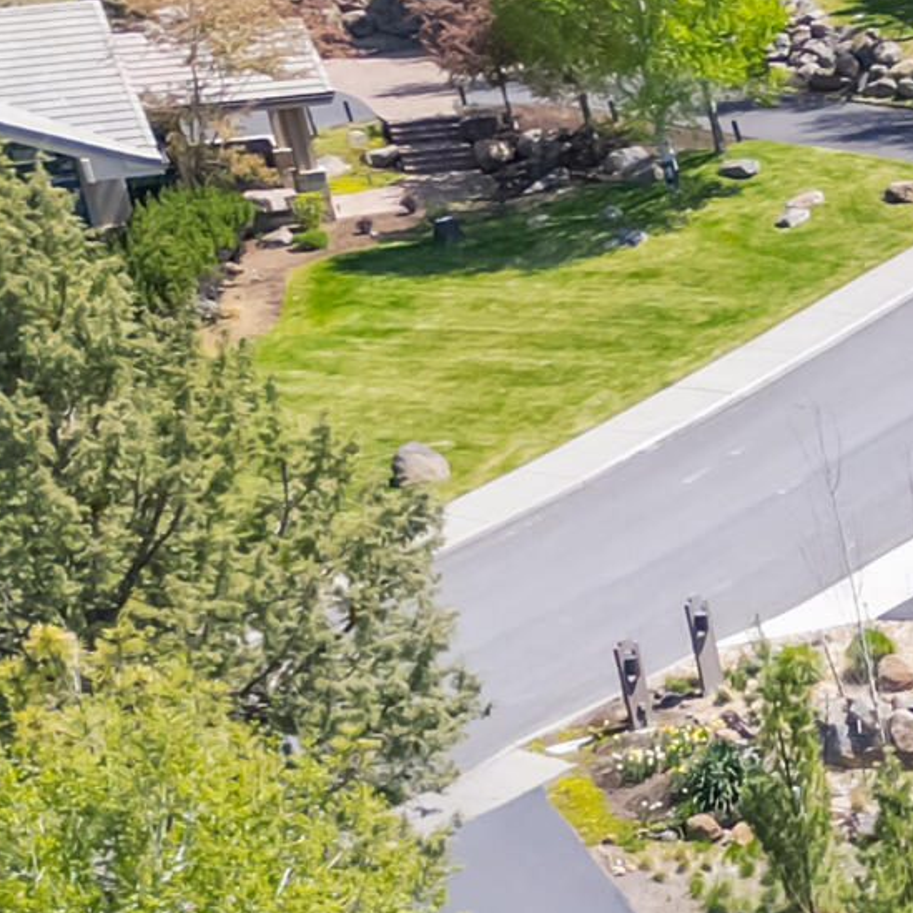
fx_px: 3461
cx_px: 2308
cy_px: 928
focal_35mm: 116
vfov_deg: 14.8
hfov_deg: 11.7
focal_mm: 6.72
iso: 130
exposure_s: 1/125
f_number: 1.7
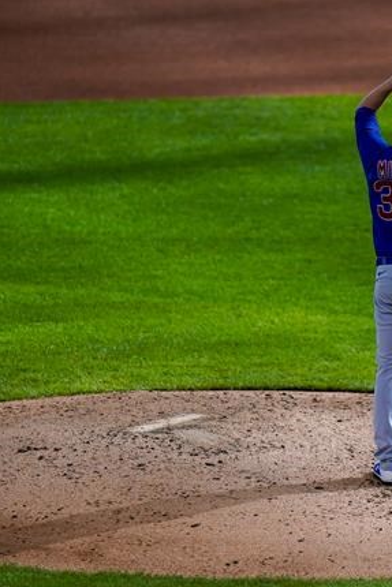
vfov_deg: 3.4
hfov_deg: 2.3
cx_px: 311
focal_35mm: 604
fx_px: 9857
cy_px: 293
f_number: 2.8
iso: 800
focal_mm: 400
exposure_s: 1/2000
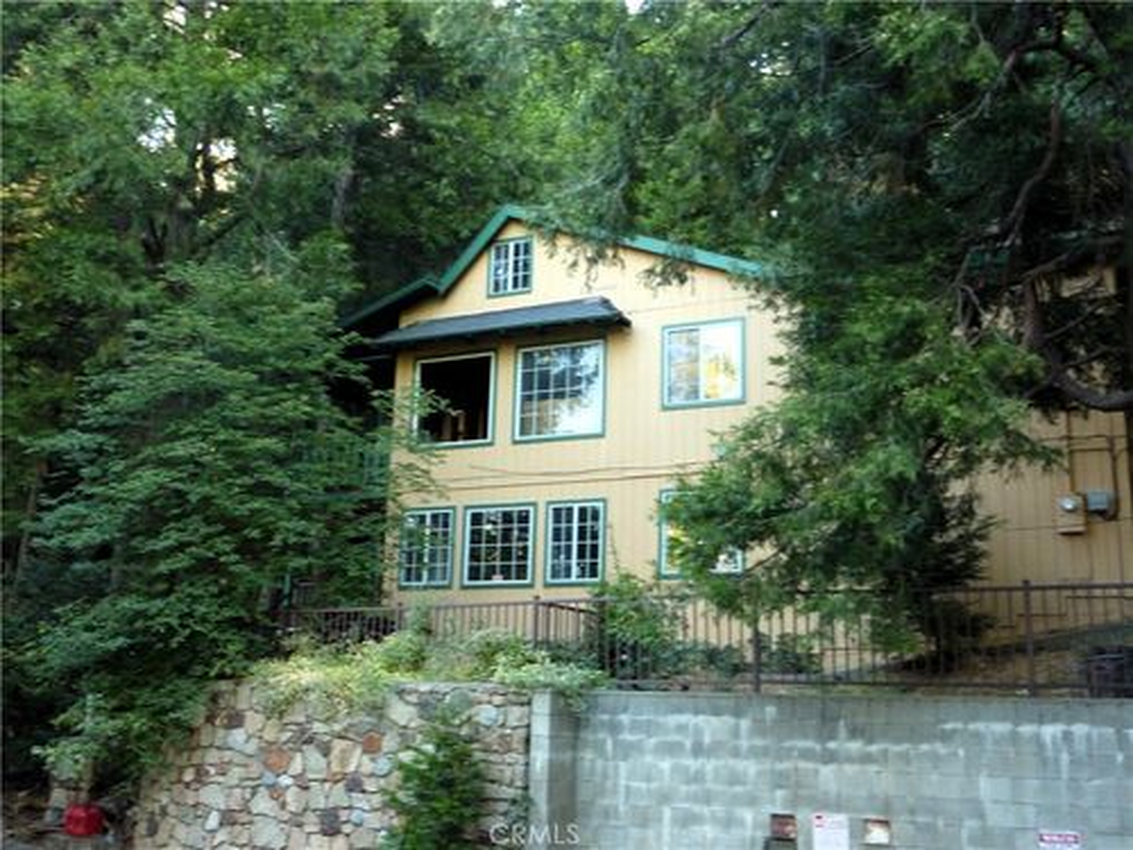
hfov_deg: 50.1
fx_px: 1211
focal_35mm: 37
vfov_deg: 38.7
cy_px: 425
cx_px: 566
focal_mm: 6.1
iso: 200
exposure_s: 1/30
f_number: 3.6
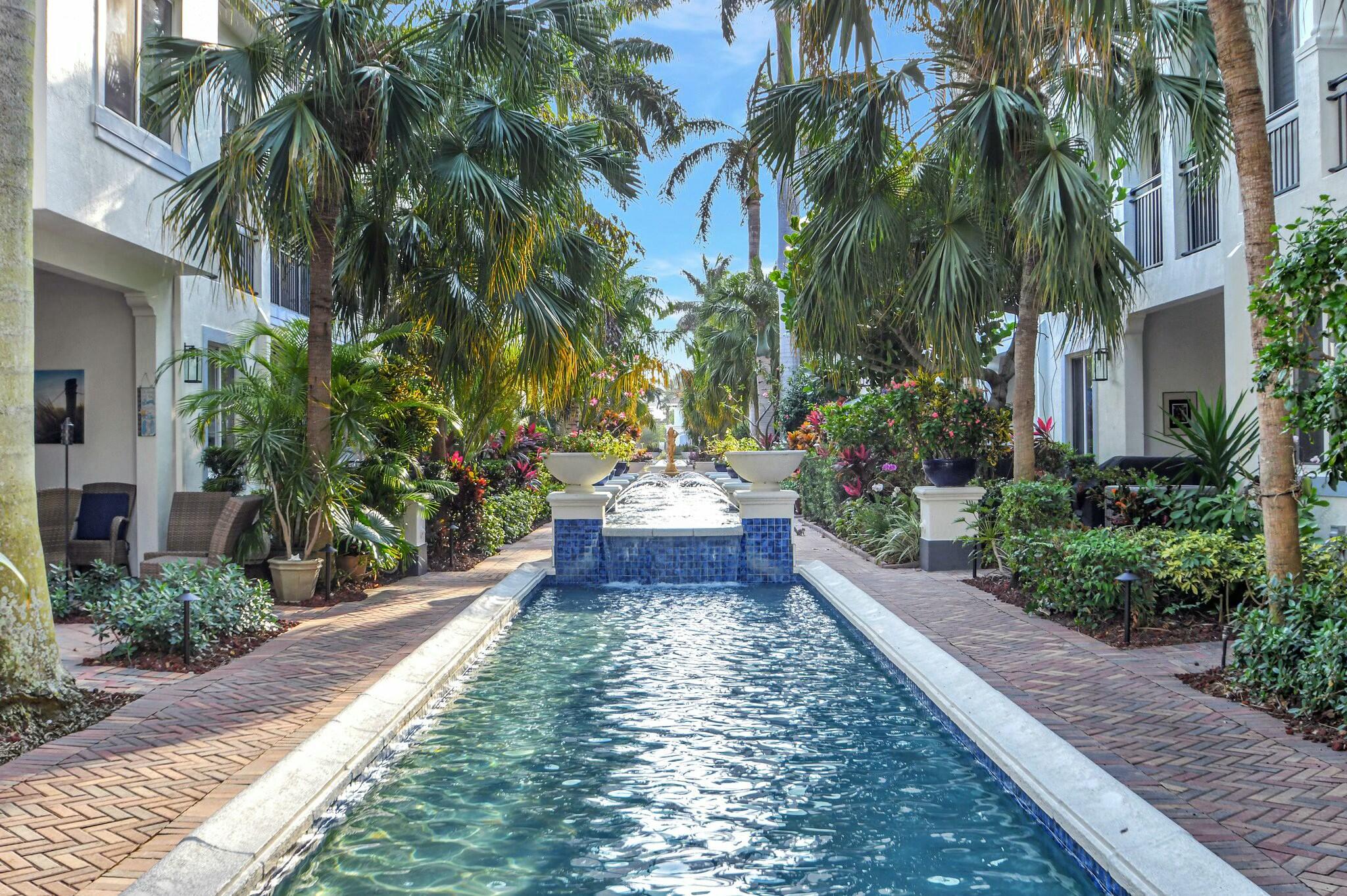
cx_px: 674
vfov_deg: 36.8
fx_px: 1346
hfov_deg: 53.2
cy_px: 448
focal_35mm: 36
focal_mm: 24
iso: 400
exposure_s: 1/320
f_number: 8
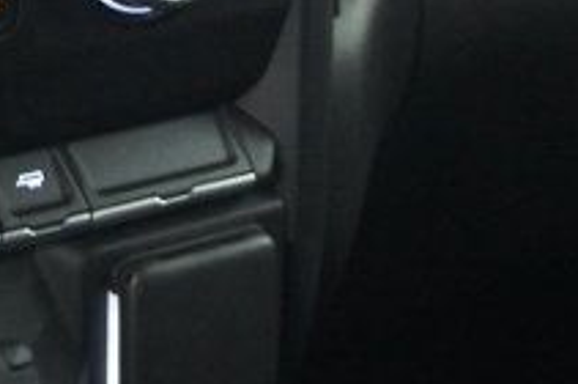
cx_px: 104
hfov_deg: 15.6
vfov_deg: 10.1
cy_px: -174
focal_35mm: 131
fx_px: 2100
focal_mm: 18
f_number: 3.5
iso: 1600
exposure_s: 1/13
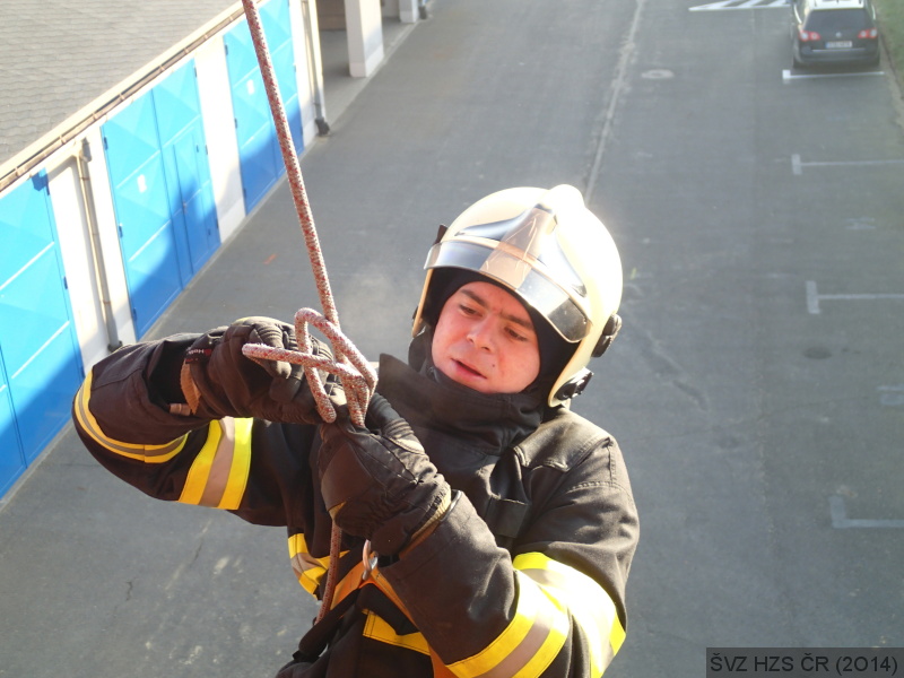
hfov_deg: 38.9
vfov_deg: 29.7
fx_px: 1280
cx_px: 452
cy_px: 339
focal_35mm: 49
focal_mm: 8.99
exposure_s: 1/160
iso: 100
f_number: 3.2
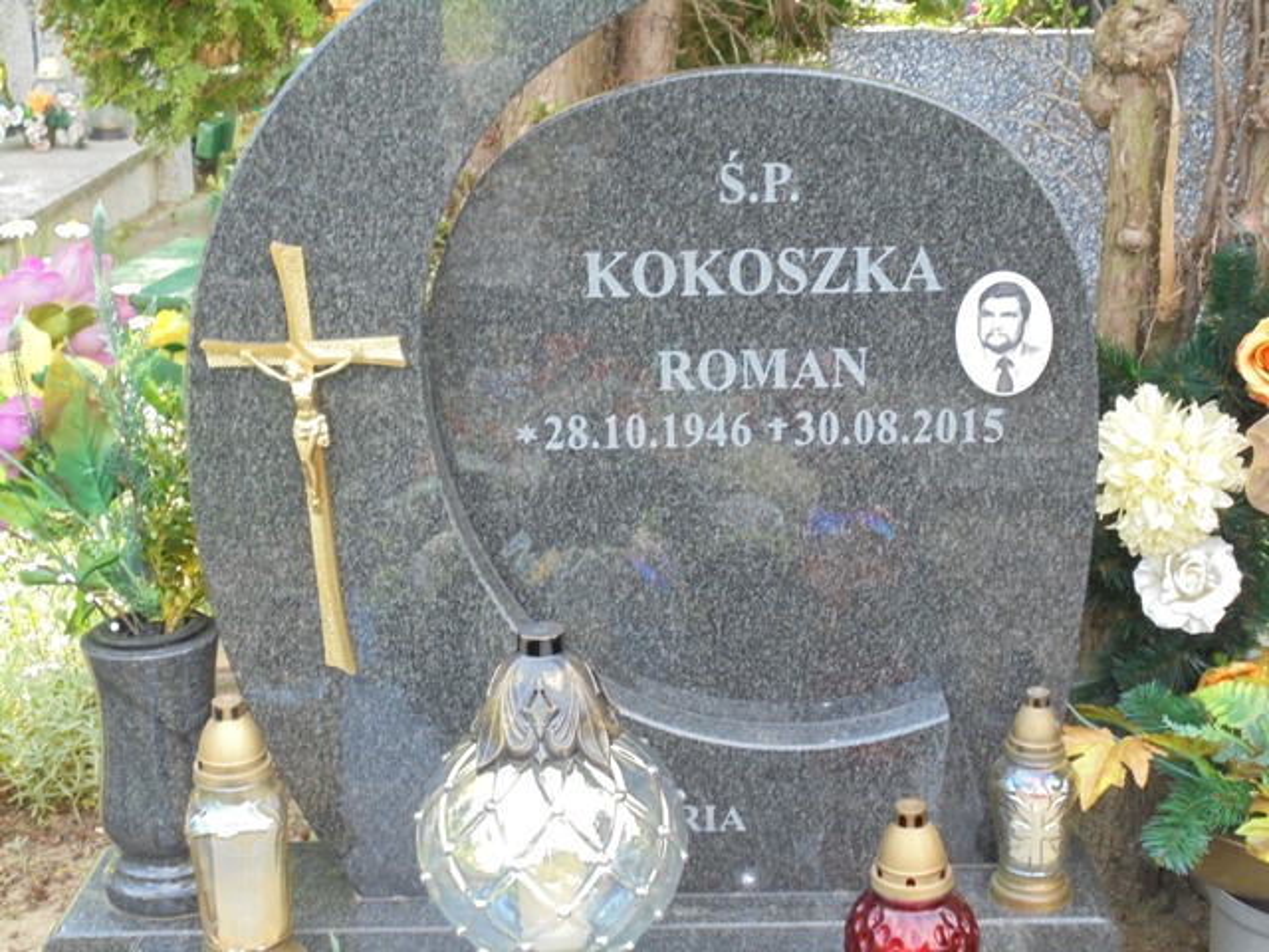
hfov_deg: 34.3
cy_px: 476
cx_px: 634
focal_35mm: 56
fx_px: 2053
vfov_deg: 26.1
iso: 200
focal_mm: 10.1
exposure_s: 1/60
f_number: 5.2
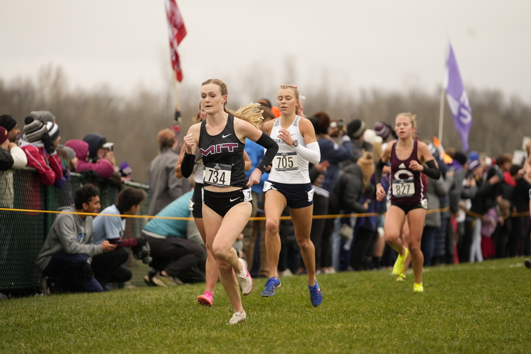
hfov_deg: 10.3
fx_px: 2950
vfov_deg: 6.9
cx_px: 266
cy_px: 177
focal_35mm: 200
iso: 400
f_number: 2.8
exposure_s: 1/1250
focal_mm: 200
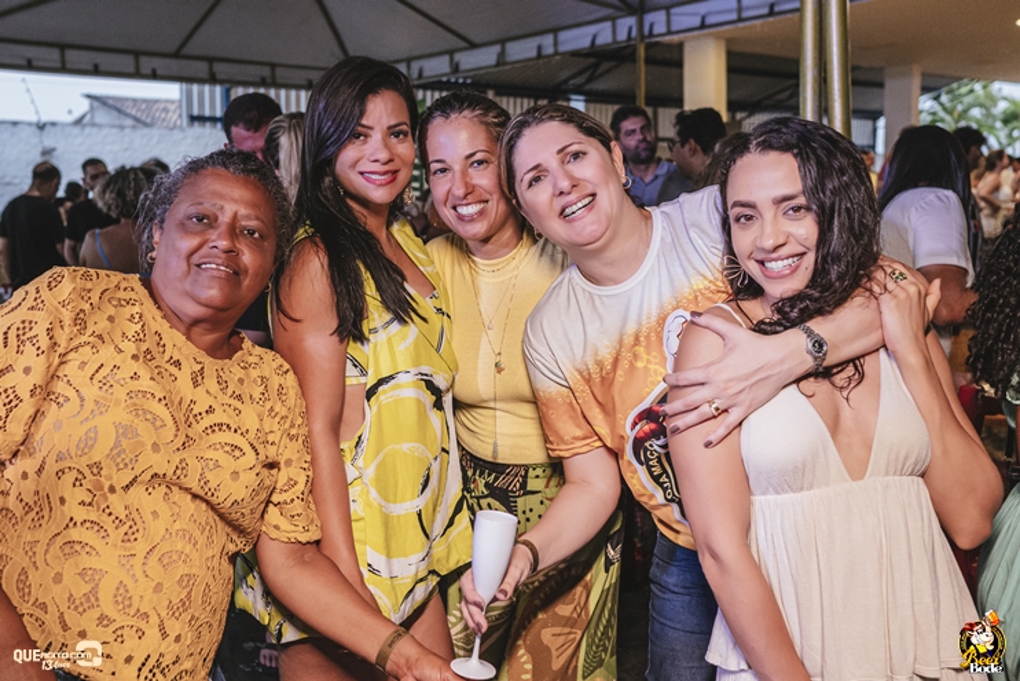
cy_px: 340
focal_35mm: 36
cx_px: 510
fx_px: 1020
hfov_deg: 53.1
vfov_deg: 36.9
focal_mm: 24
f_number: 2.8
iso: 2500
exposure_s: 1/500
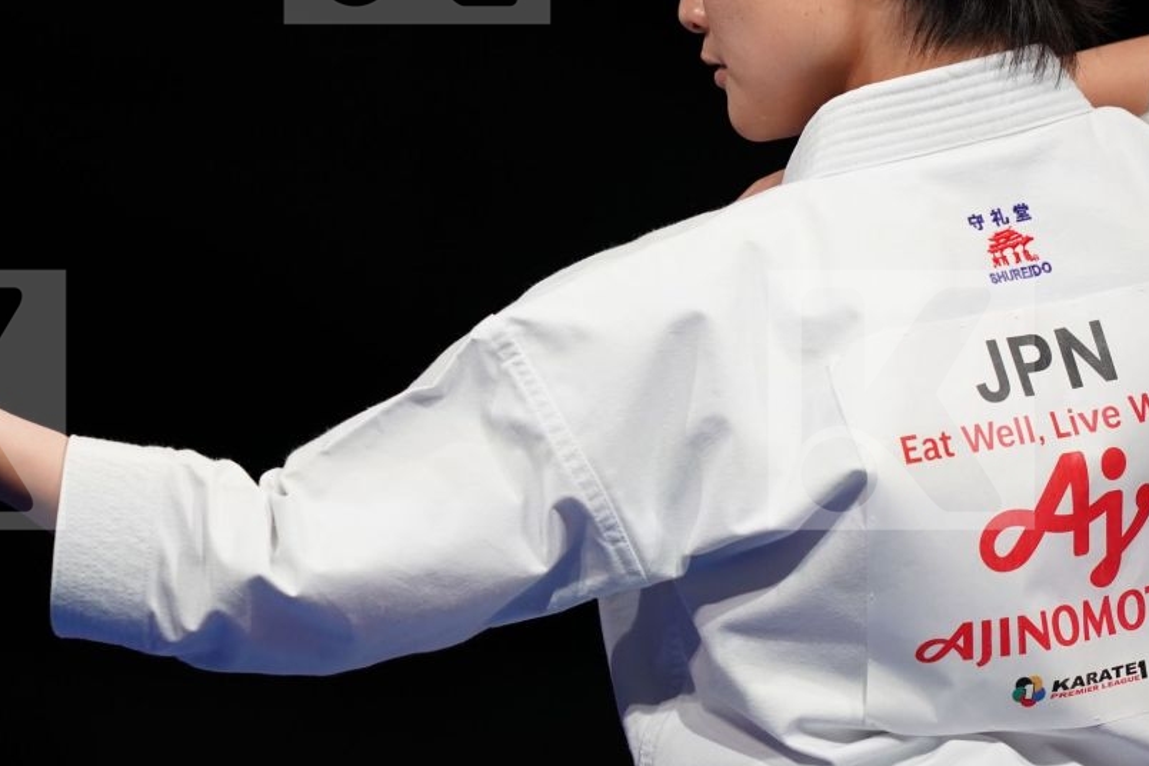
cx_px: 417
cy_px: 400
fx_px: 28595
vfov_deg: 1.5
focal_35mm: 896
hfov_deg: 2.3
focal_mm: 400
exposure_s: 1/500
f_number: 2.8
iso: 1000
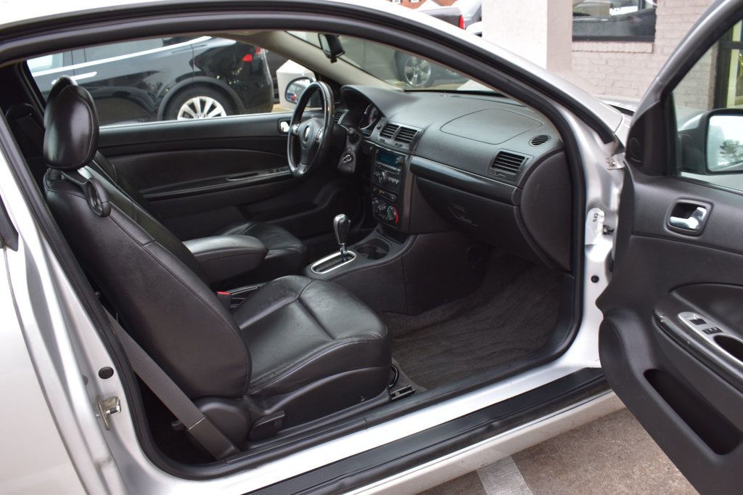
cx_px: 372
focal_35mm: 32
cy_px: 248
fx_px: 650
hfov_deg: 59.5
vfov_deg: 41.7
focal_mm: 21
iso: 450
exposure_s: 1/15
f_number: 6.3
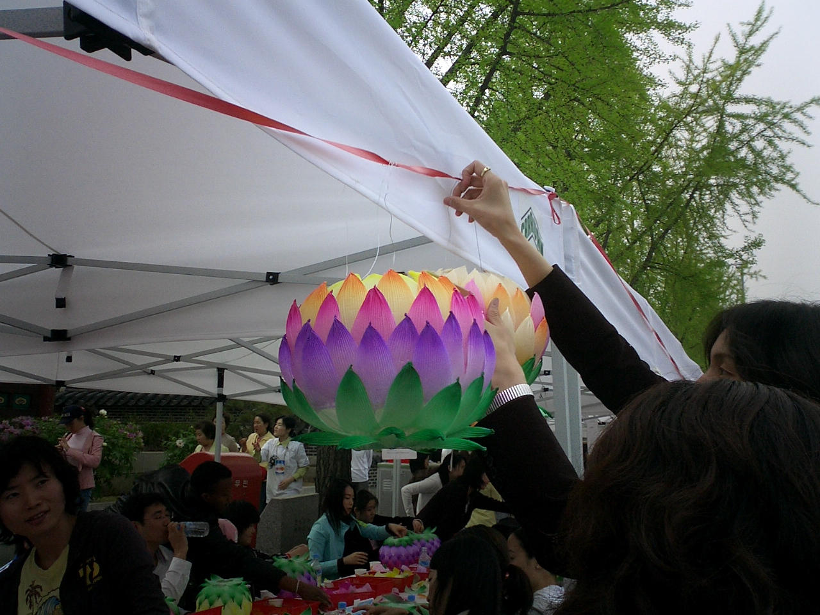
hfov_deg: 50.1
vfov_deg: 38.7
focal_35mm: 37
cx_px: 410
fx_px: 876
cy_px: 308
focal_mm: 5.6
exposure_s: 1/640
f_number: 3.5
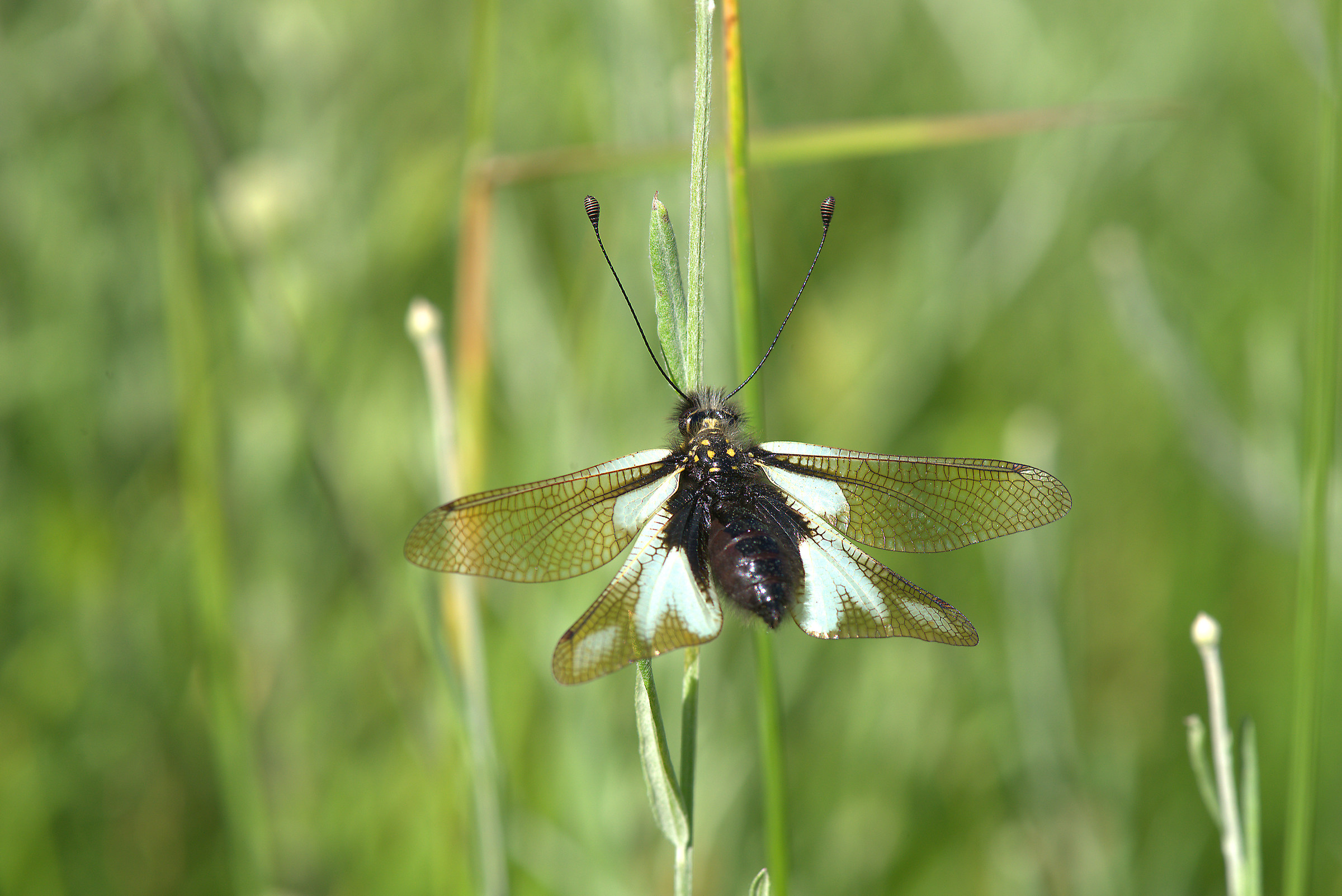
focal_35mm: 105
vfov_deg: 13.1
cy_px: 448
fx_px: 3915
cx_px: 671
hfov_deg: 19.4
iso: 200
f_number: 13
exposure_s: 1/320
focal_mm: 105
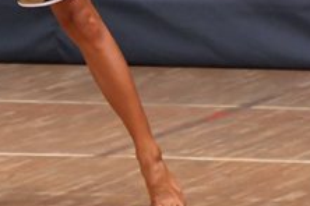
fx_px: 8559
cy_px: -116
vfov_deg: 1.4
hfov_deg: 2.1
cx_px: 17
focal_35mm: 994
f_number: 5.6
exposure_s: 1/400
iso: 6400
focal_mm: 190
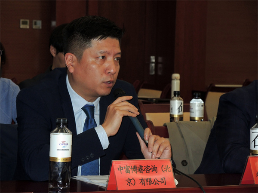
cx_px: 129
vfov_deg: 11.0
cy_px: 96
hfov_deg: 14.6
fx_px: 1005
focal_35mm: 135
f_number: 3.5
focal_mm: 28.4
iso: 400
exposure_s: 1/125
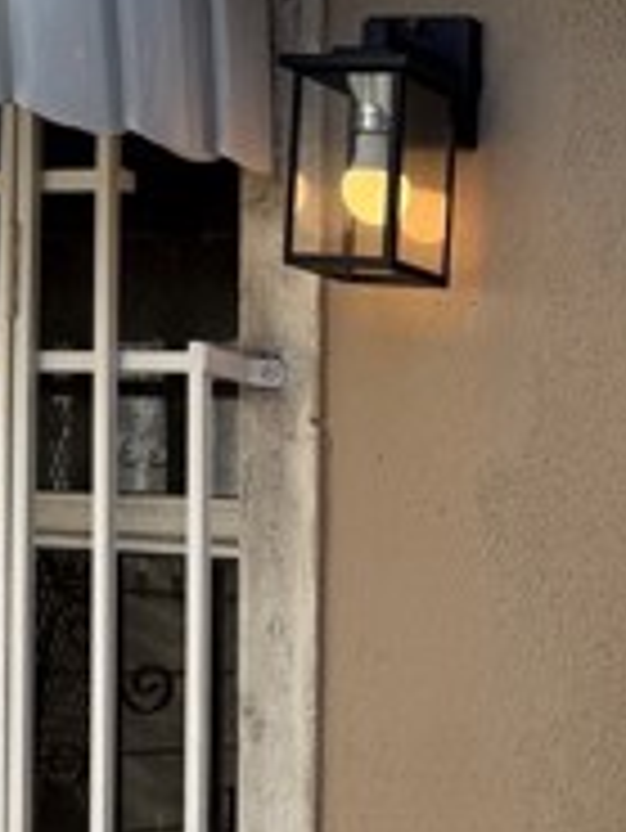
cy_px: 778
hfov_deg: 16.5
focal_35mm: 83
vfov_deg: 22.8
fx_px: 1999
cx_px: 874
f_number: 1.78
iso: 80
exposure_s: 1/2370
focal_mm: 6.76
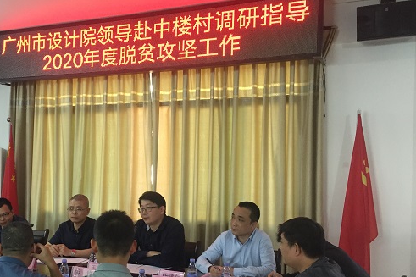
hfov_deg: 44.7
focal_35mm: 43
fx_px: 497
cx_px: 137
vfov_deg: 31.0
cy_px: 173
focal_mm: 4.15
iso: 200
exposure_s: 1/33
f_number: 2.2
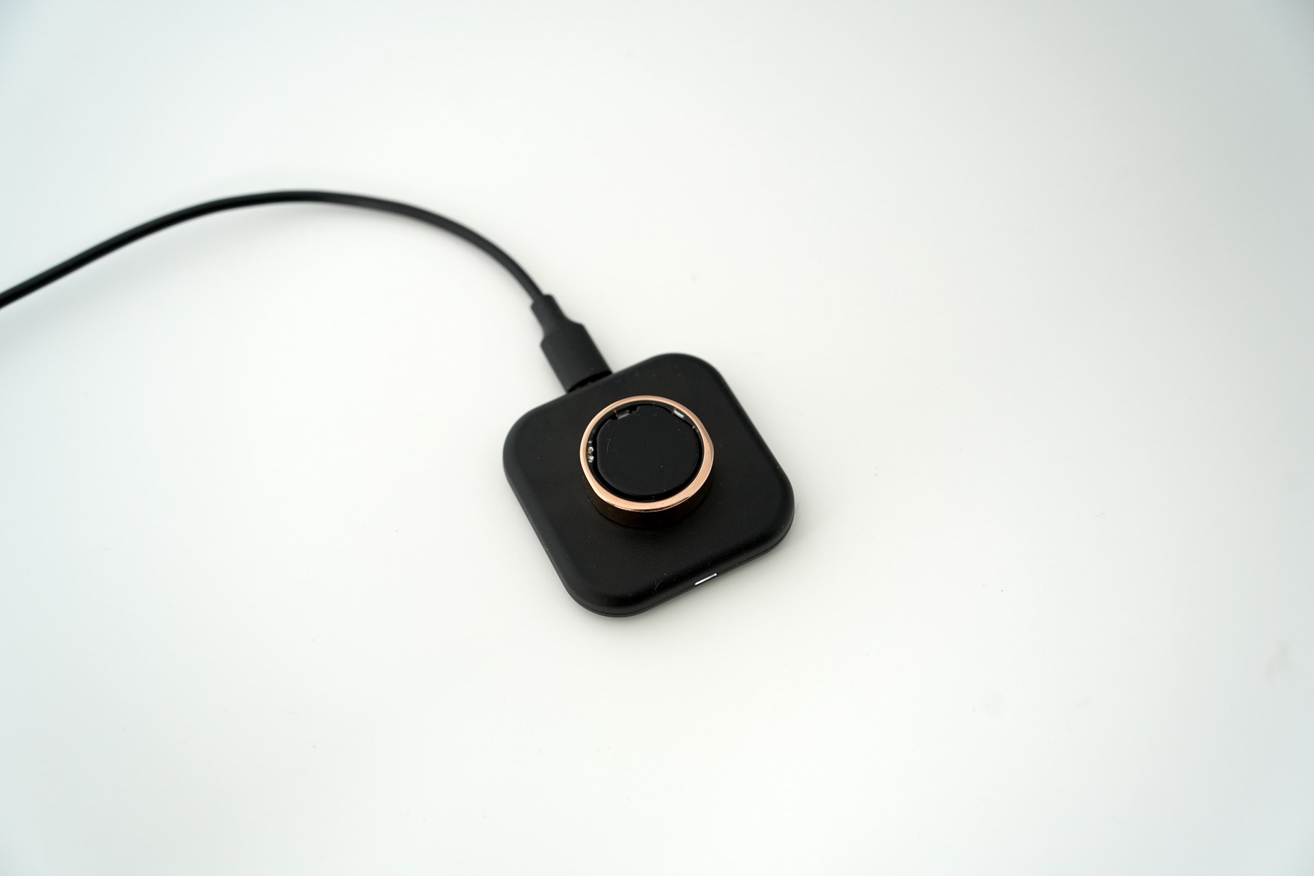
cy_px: 438
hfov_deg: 44.5
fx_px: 1606
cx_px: 657
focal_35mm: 44
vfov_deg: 30.5
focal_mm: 44
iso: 400
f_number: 4.5
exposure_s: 1/80
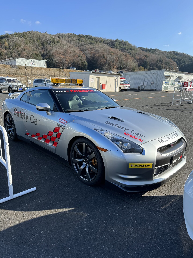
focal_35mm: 24
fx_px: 178
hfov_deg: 56.8
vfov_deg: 71.6
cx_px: 96
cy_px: 129
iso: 80
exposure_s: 1/1980
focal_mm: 6.86
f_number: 1.78
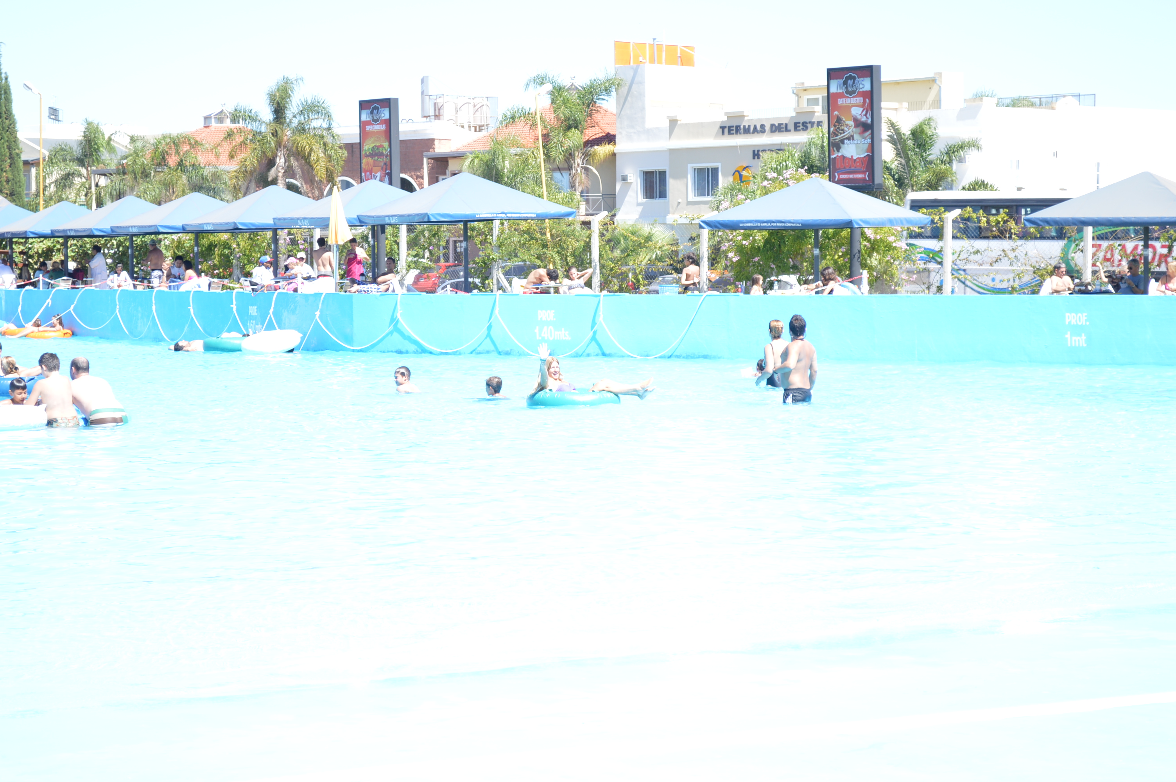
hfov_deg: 24.6
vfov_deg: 16.5
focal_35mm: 82
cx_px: 588
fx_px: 2693
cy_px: 391
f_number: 5.6
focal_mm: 55
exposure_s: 1/100
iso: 100
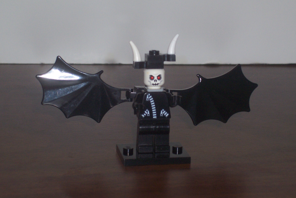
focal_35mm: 107
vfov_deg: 12.8
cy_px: 87
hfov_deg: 19.1
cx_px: 149
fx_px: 880
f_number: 4.6
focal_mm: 16.8
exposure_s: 1/90
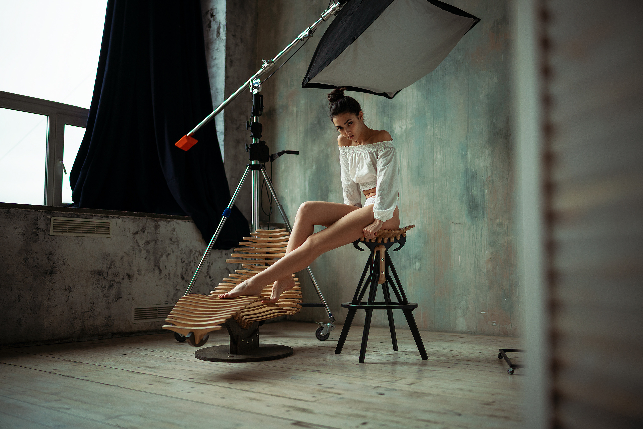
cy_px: 214
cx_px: 322
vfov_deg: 37.9
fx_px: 625
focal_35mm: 35
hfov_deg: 54.4
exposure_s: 1/125
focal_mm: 35
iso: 100
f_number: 1.2
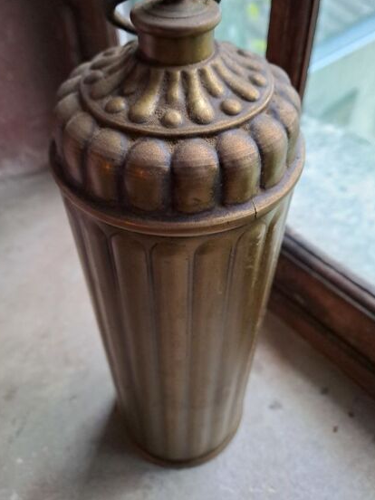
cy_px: 211
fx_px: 419
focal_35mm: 29
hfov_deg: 48.2
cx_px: 178
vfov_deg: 61.3
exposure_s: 1/33
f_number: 1.8
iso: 320
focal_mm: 4.65
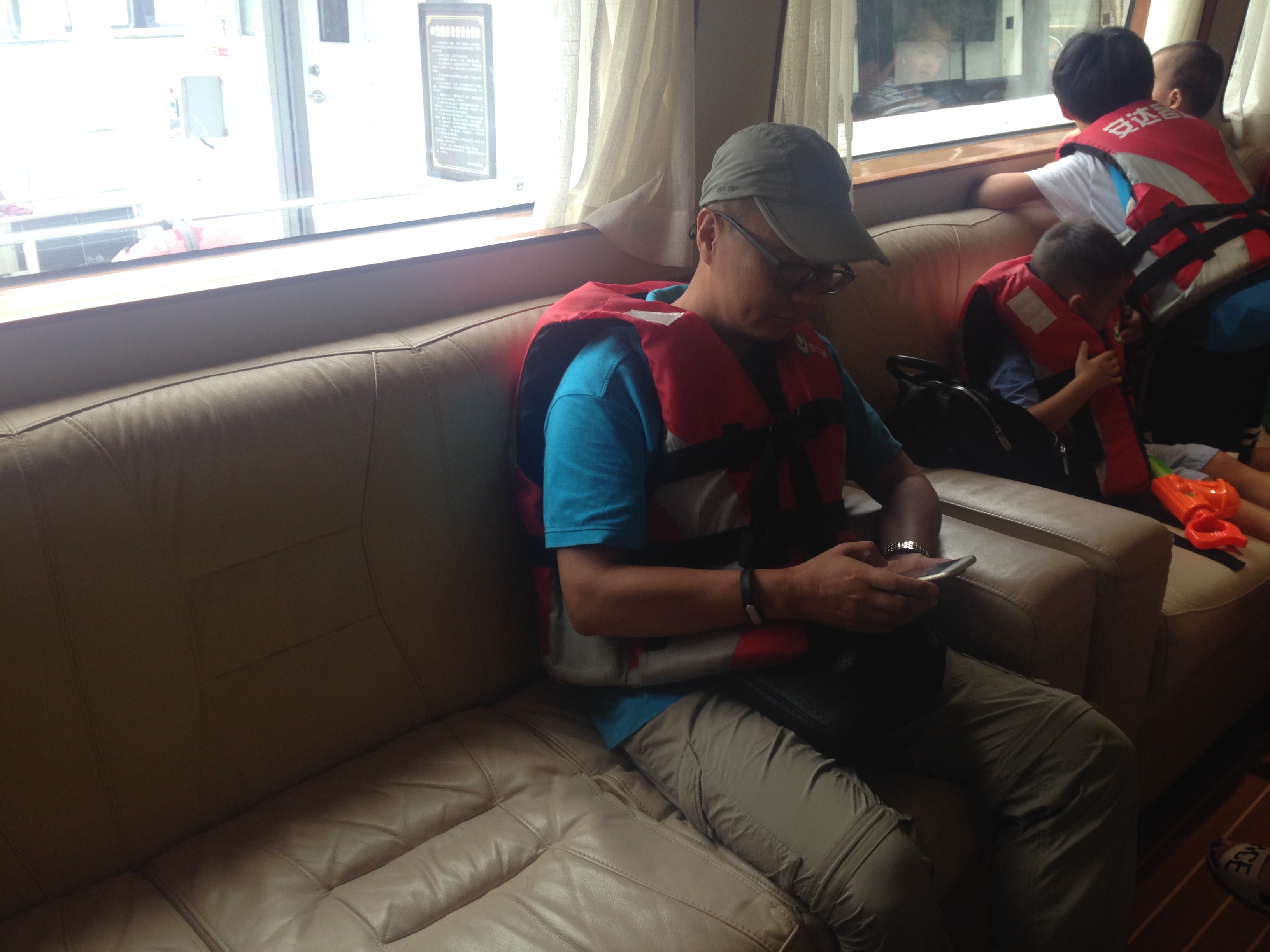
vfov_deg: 42.9
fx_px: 1211
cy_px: 476
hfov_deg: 55.4
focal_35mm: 33
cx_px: 635
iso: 50
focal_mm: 4.12
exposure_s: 1/40
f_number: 2.4
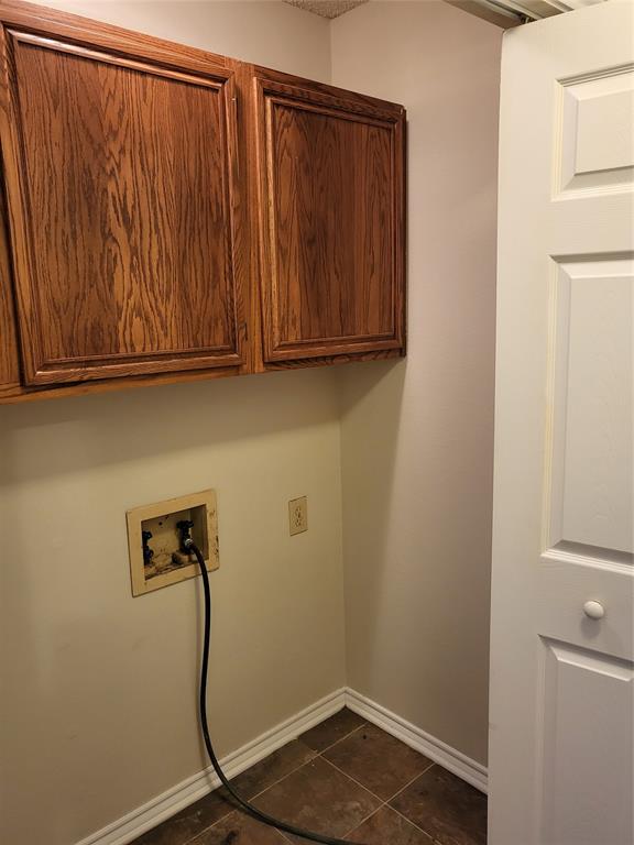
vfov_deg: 67.3
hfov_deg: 53.1
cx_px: 317
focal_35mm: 26
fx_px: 635
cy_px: 422
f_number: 1.8
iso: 400
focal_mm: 4.25
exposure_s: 1/40
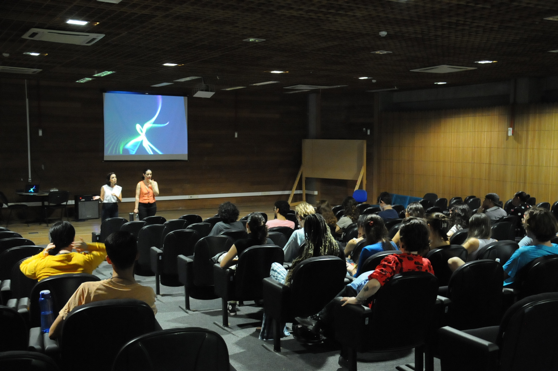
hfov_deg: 49.6
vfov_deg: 34.1
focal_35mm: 39
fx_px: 604
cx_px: 279
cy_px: 186
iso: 3200
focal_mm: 26
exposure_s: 1/15
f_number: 4
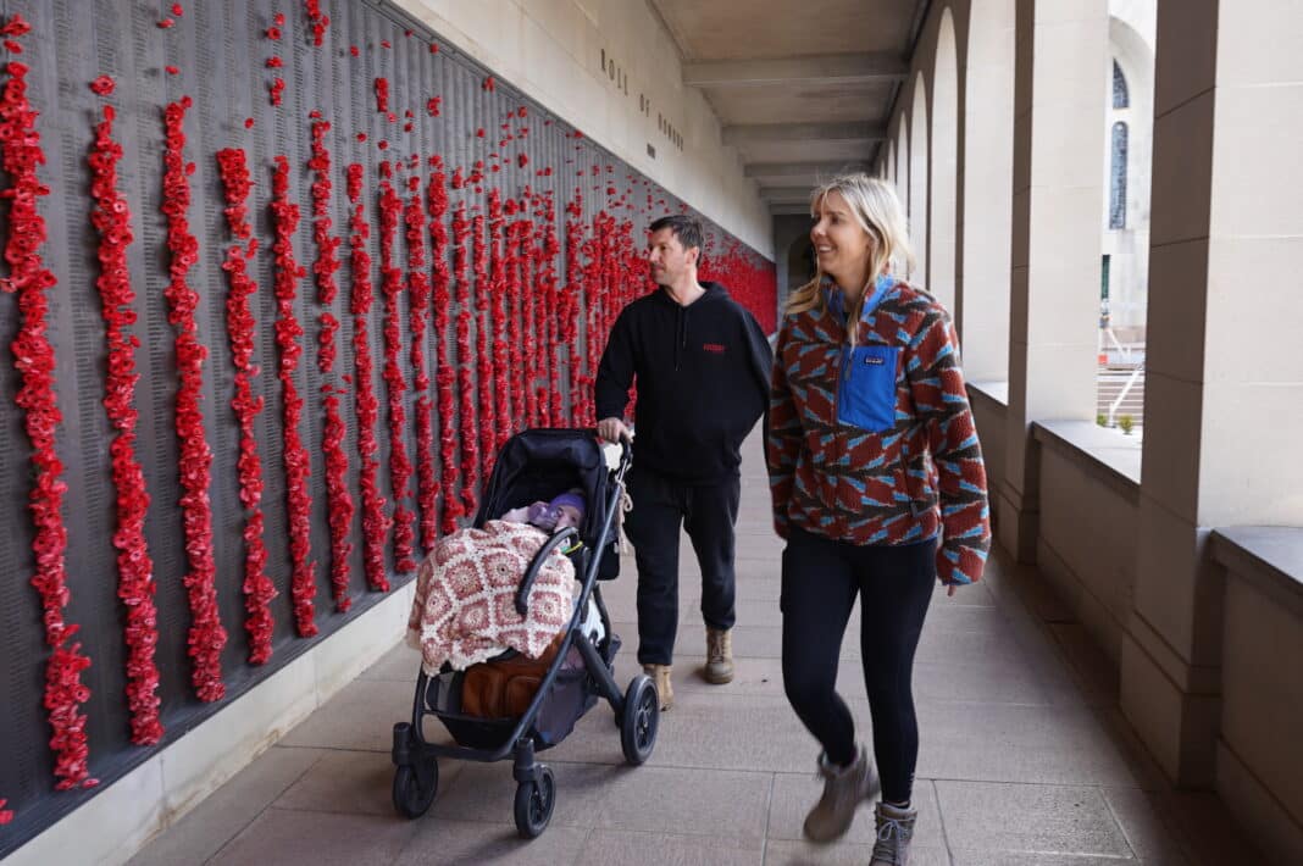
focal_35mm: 31
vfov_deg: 42.3
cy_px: 433
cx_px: 652
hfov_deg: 60.3
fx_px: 1121
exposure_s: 1/40
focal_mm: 21
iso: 100
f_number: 4
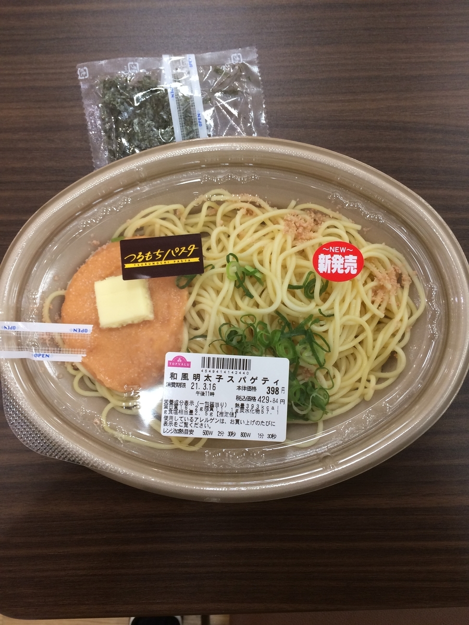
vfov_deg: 61.7
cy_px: 312
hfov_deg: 48.2
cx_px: 234
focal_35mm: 29
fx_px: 524
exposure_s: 1/30
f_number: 2.2
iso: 64
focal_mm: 4.15
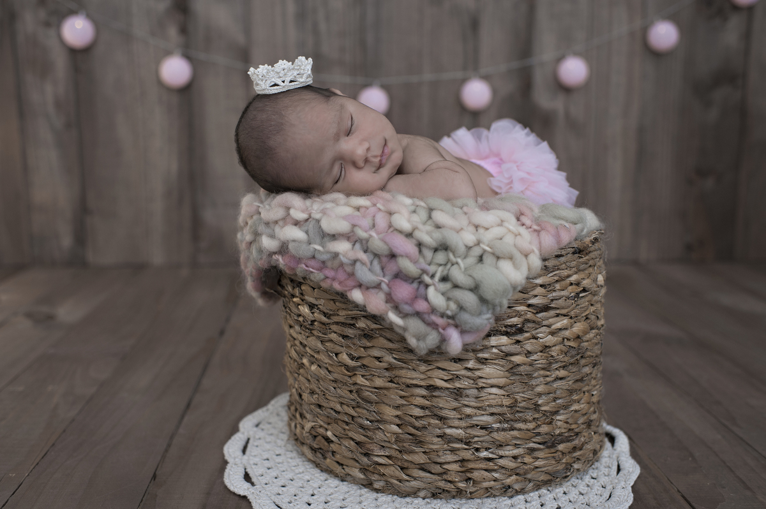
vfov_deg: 37.8
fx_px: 744
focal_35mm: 35
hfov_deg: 54.5
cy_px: 254
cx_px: 383
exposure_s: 1/200
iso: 400
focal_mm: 35
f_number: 3.2
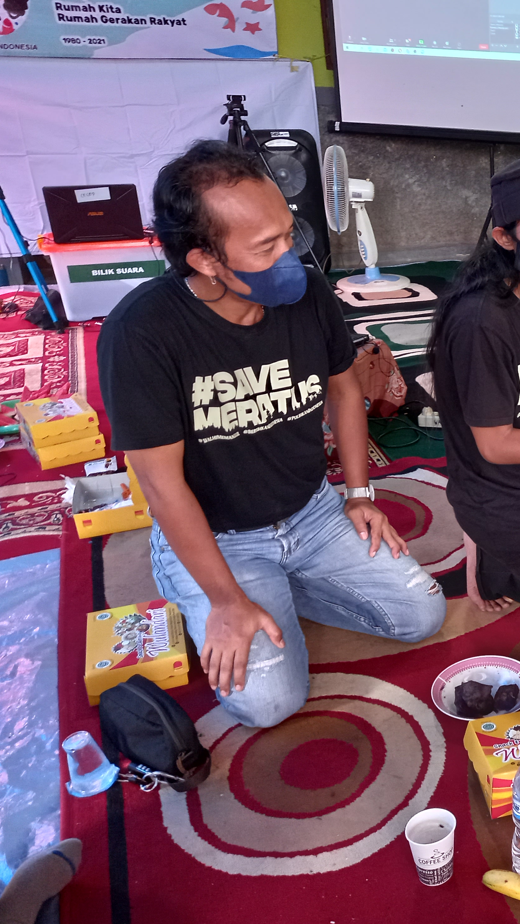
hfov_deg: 28.0
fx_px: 907
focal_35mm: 37
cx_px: 621
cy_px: 455
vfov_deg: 54.0
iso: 250
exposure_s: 1/33
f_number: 2
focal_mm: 4.6
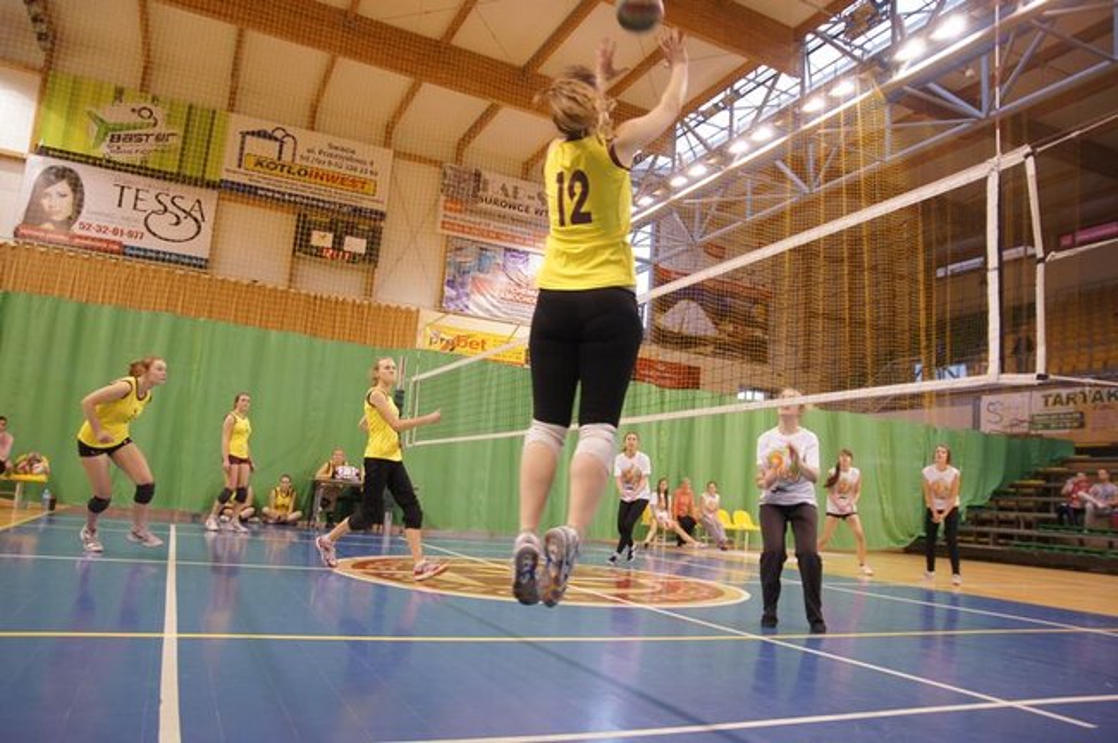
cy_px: 372
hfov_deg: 70.5
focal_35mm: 26
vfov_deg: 50.3
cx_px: 559
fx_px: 791
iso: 800
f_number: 2.8
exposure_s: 1/160
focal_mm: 17
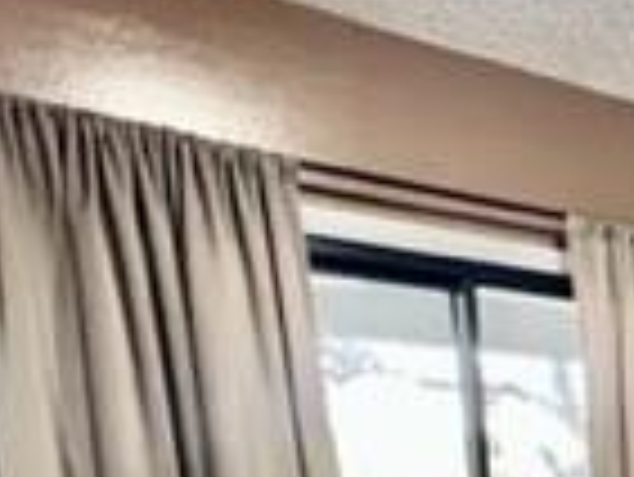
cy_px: 729
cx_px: 1025
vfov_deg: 20.9
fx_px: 1082
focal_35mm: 59
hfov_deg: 23.6
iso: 160
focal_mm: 1.57
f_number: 1.8
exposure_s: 1/60
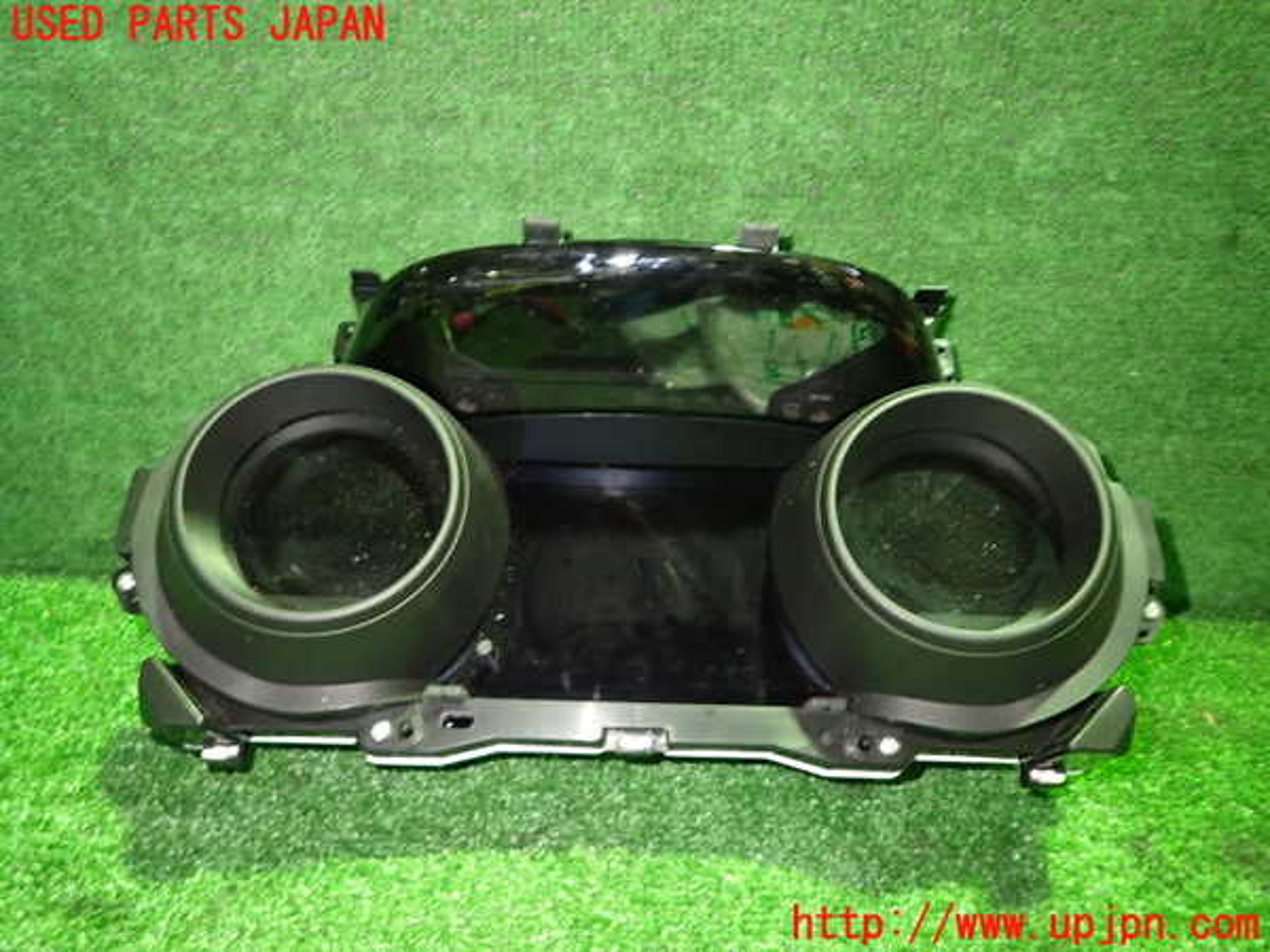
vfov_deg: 54.9
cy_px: 476
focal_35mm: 25
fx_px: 917
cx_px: 635
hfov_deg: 69.4
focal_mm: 4.5
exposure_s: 1/15
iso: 800
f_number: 2
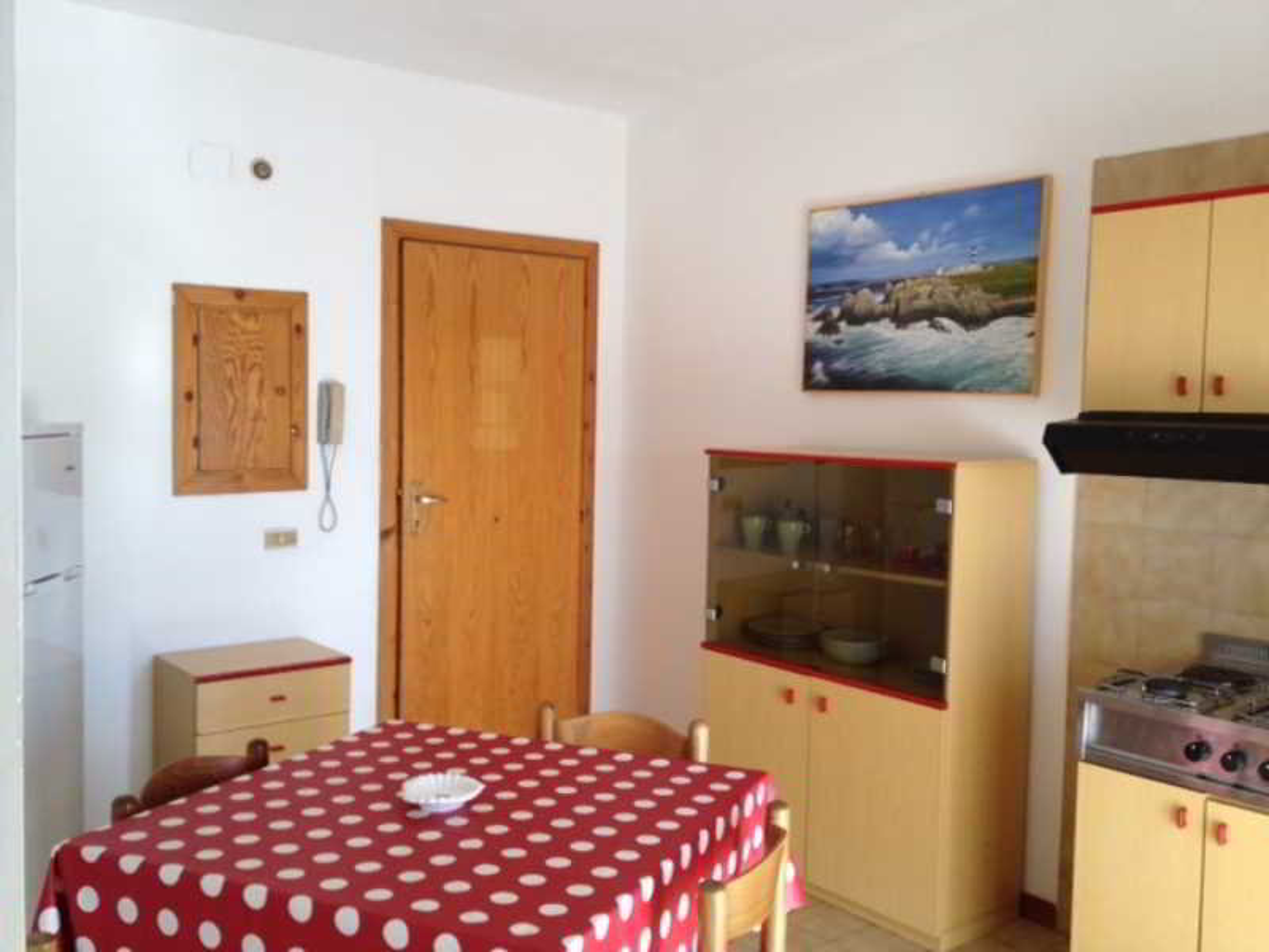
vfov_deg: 40.7
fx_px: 1283
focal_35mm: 35
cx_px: 634
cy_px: 476
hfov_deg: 52.6
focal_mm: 4.28
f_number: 2.4
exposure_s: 1/120
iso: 100
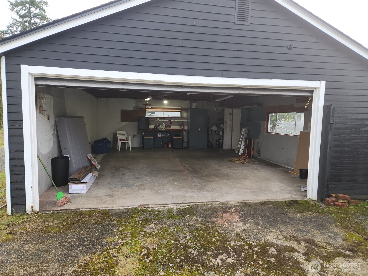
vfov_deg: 58.9
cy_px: 138
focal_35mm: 23
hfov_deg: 73.9
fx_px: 245
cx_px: 184
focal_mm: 5.4
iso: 20
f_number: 1.8
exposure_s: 1/184
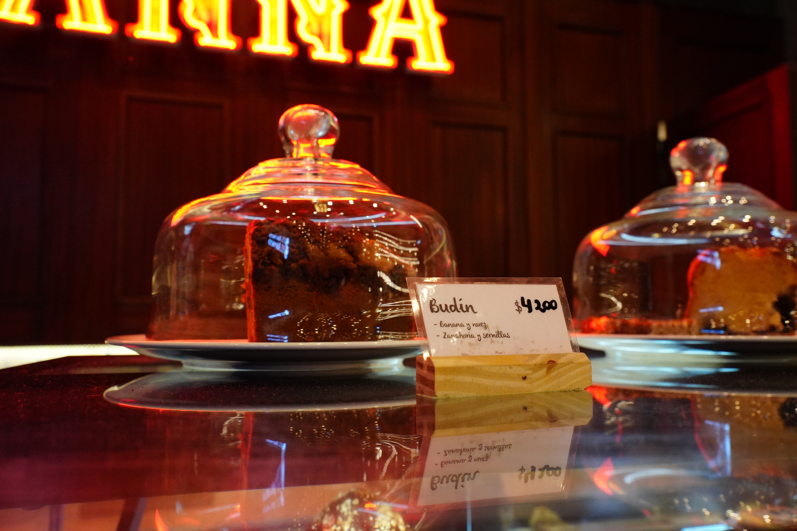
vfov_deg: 43.6
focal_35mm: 30
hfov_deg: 61.9
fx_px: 664
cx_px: 398
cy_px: 266
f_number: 4
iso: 2500
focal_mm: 20
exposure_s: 1/60
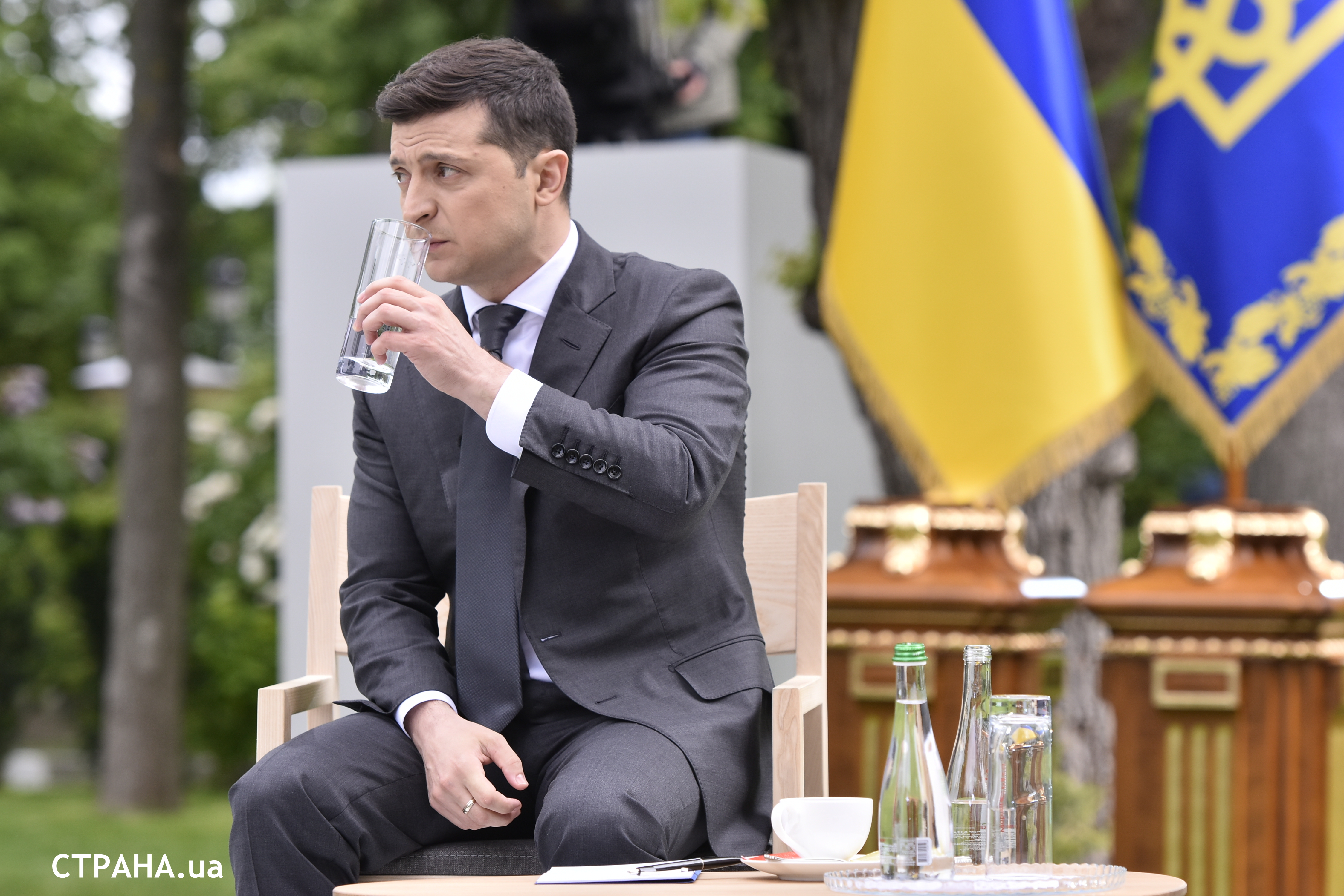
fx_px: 6833
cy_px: 448
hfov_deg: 11.2
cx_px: 672
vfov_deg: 7.5
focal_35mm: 183
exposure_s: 1/1000
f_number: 4.5
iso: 320
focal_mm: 122
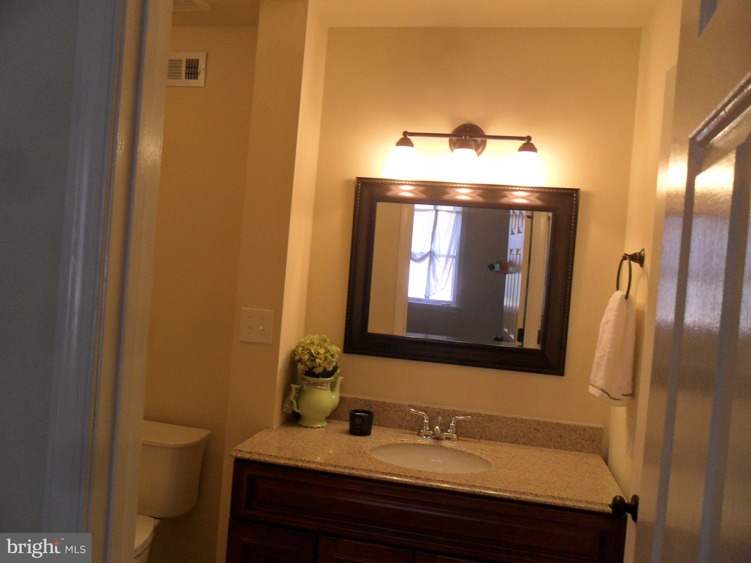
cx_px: 376
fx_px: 586
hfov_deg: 65.3
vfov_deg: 51.4
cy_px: 282
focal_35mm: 27
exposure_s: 1/30
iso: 120
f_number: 3.5
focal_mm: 4.9
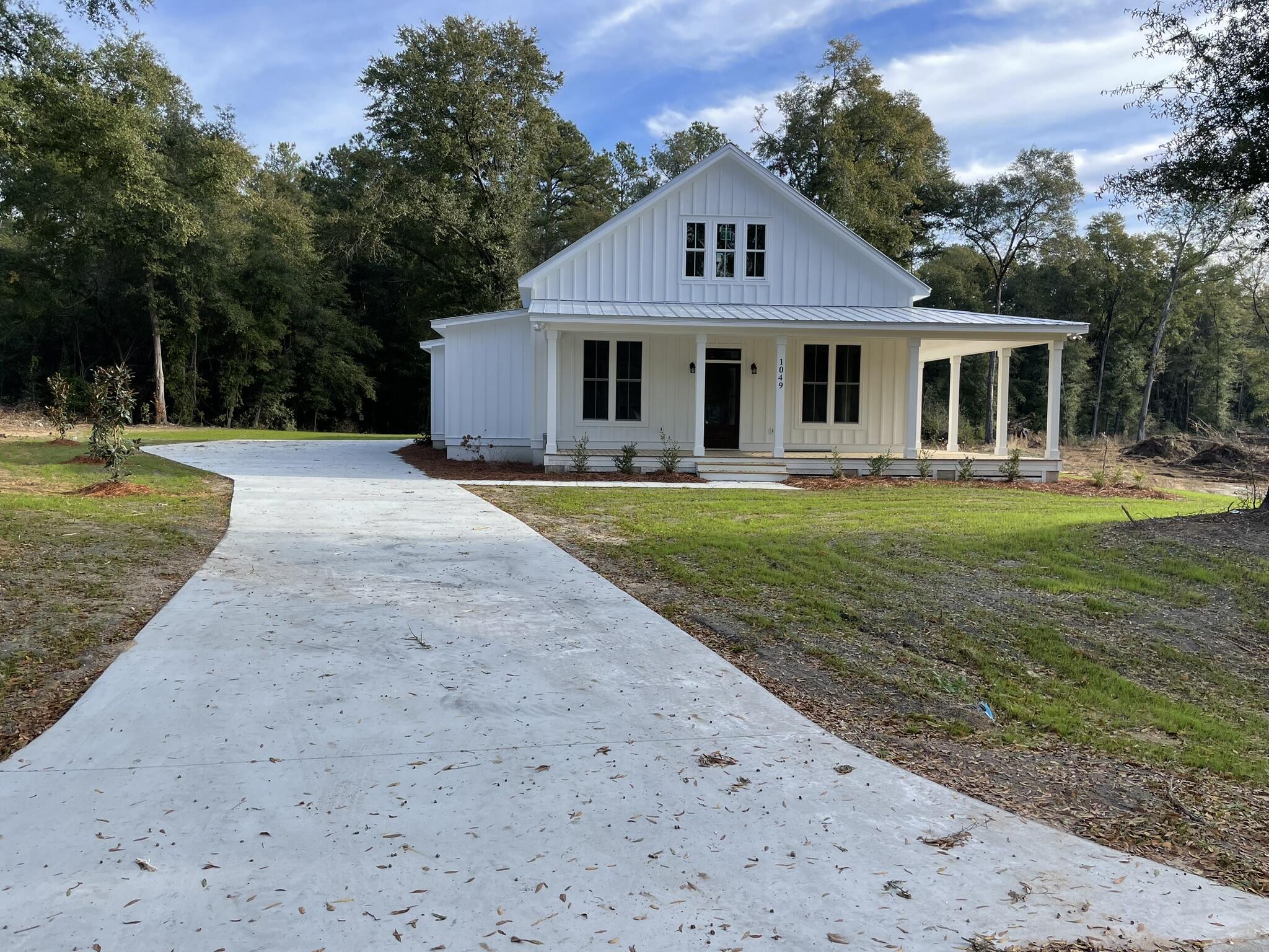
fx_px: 953
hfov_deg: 67.3
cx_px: 634
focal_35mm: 26
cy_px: 476
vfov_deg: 53.1
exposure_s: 1/779
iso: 32
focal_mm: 4.2
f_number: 1.6
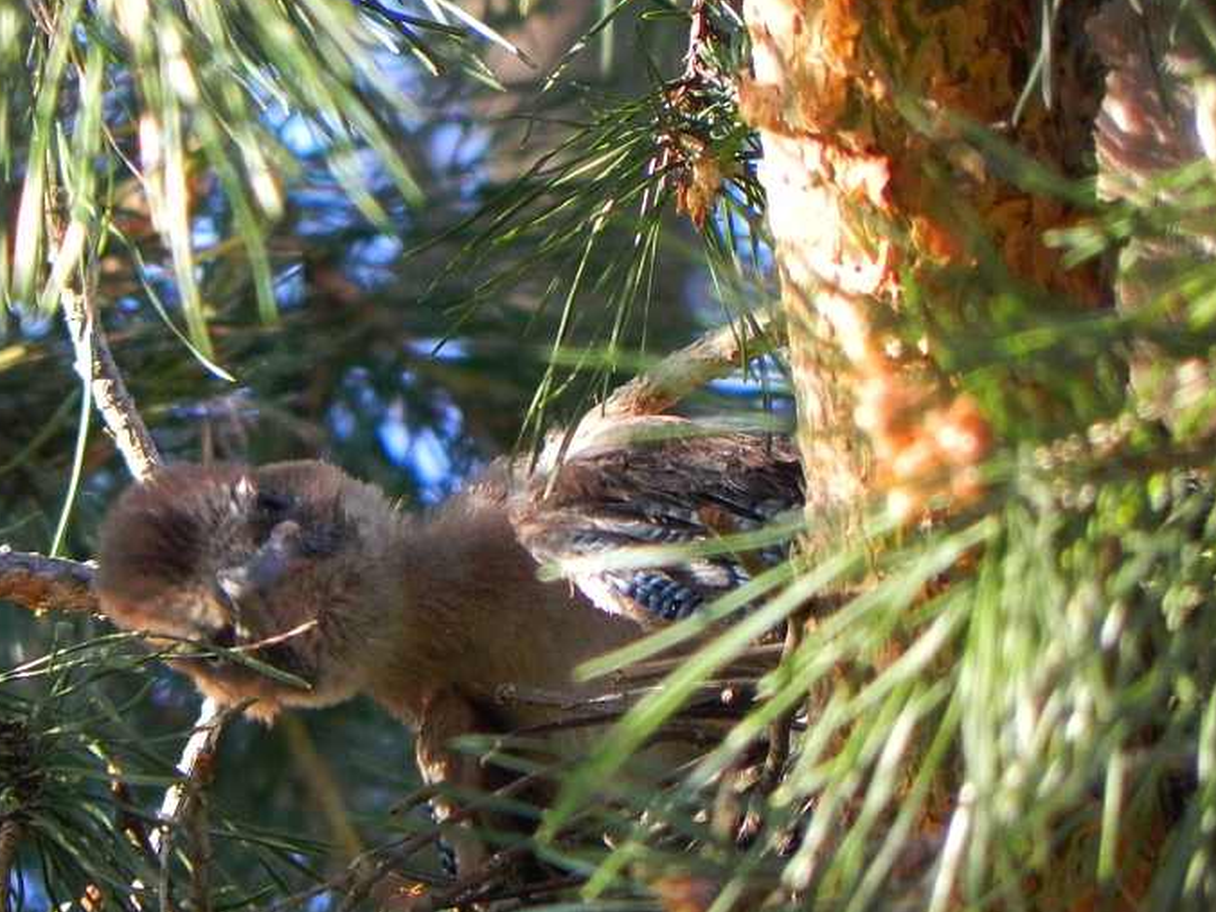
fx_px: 36077
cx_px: 317
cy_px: 466
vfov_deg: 1.4
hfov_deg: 1.9
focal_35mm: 1027
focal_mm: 120
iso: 400
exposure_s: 1/119
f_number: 5
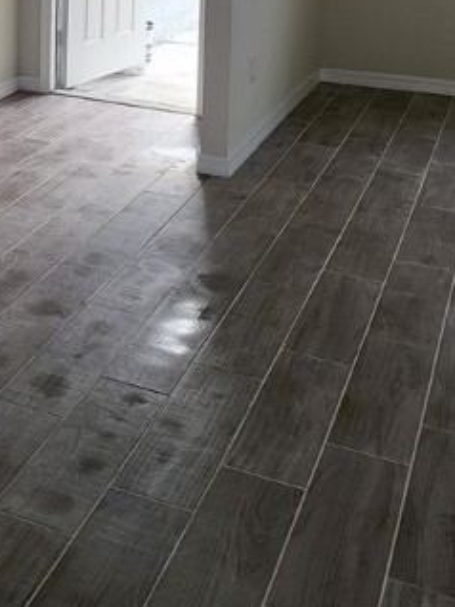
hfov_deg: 24.6
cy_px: -84
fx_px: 1018
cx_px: 63
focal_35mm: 58
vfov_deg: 29.5
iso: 40
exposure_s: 1/143
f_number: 1.8
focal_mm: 5
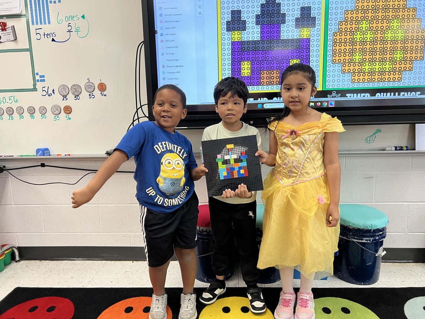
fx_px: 319
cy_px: 160
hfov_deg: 67.3
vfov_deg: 53.1
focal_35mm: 26
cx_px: 212
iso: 80
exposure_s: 1/60
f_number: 1.5
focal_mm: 5.7
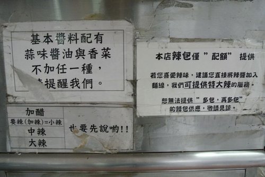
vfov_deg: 45.0
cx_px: 132
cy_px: 88
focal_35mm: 29
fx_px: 214
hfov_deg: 63.6
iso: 1250
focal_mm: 11
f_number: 3.5
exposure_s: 1/30
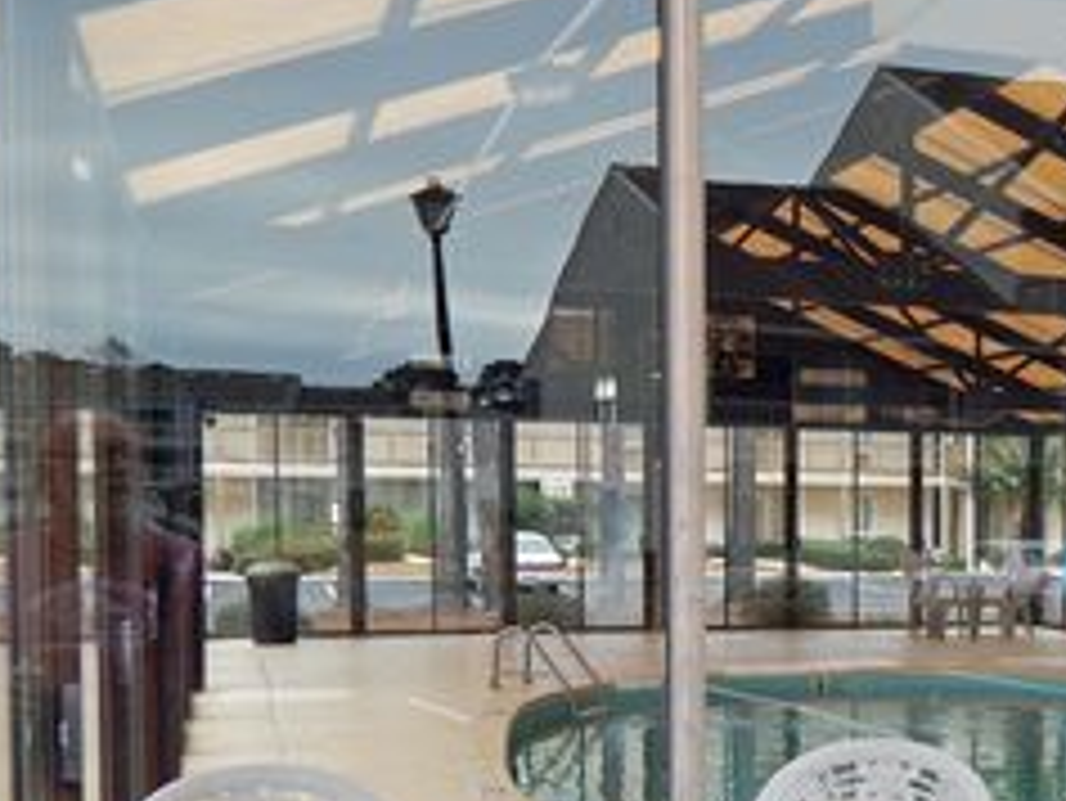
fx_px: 1818
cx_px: 1066
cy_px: 628
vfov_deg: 24.5
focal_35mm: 59
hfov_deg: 30.4
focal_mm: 5.1
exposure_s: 1/125
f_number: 3.2
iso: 125
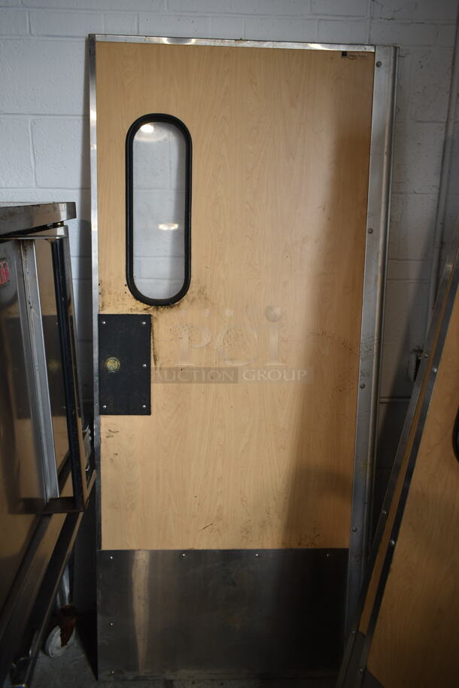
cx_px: 230
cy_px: 344
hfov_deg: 48.0
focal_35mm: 27
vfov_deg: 67.3
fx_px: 516
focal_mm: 18
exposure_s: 1/30
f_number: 3.5
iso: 160
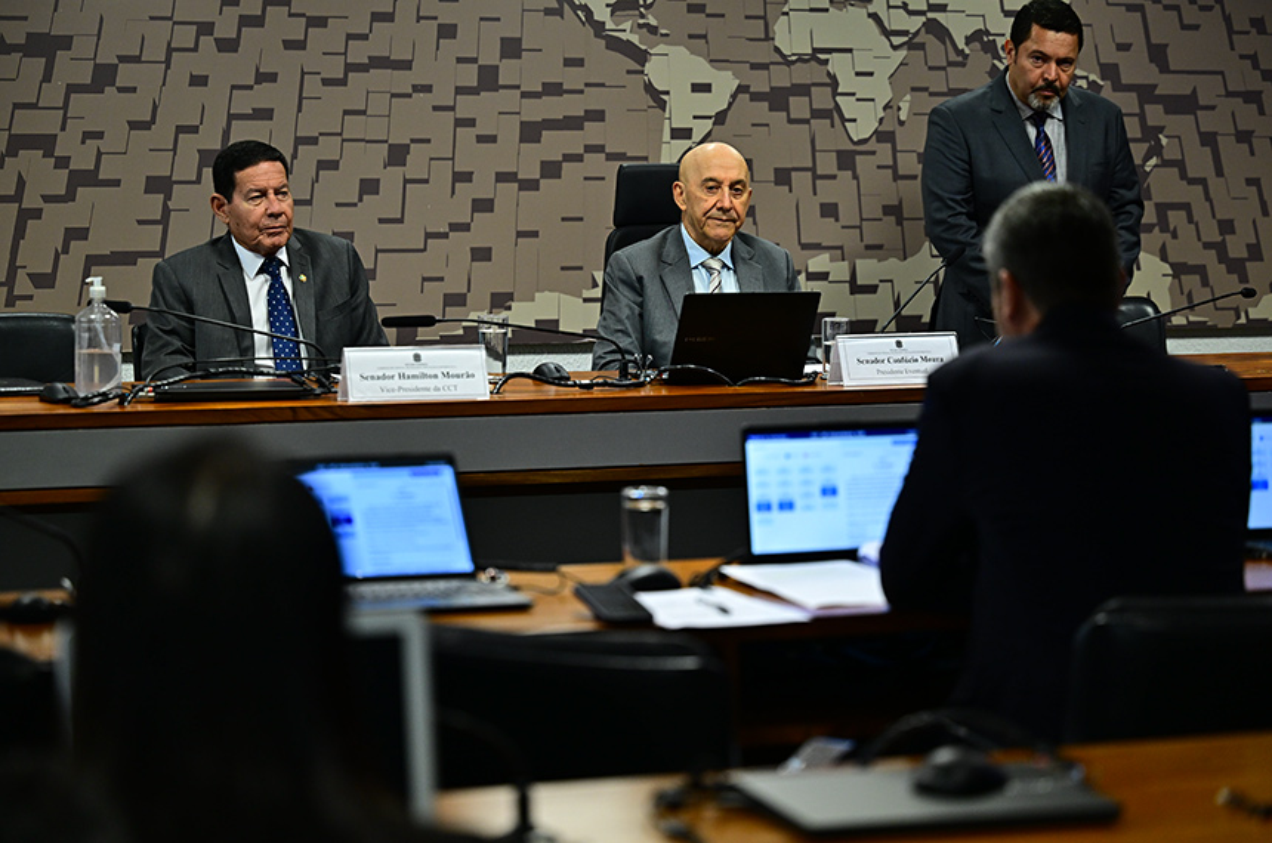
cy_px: 422
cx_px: 636
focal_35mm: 96
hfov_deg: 21.3
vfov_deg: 14.2
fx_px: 3386
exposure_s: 1/250
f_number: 2.8
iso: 1600
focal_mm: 96
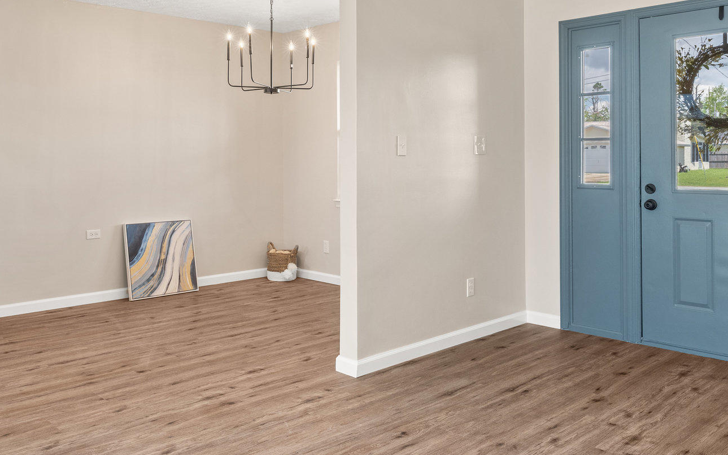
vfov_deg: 37.0
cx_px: 320
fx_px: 675
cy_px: 165
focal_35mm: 34
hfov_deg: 56.5
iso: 800
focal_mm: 21
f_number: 9
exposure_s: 1/3
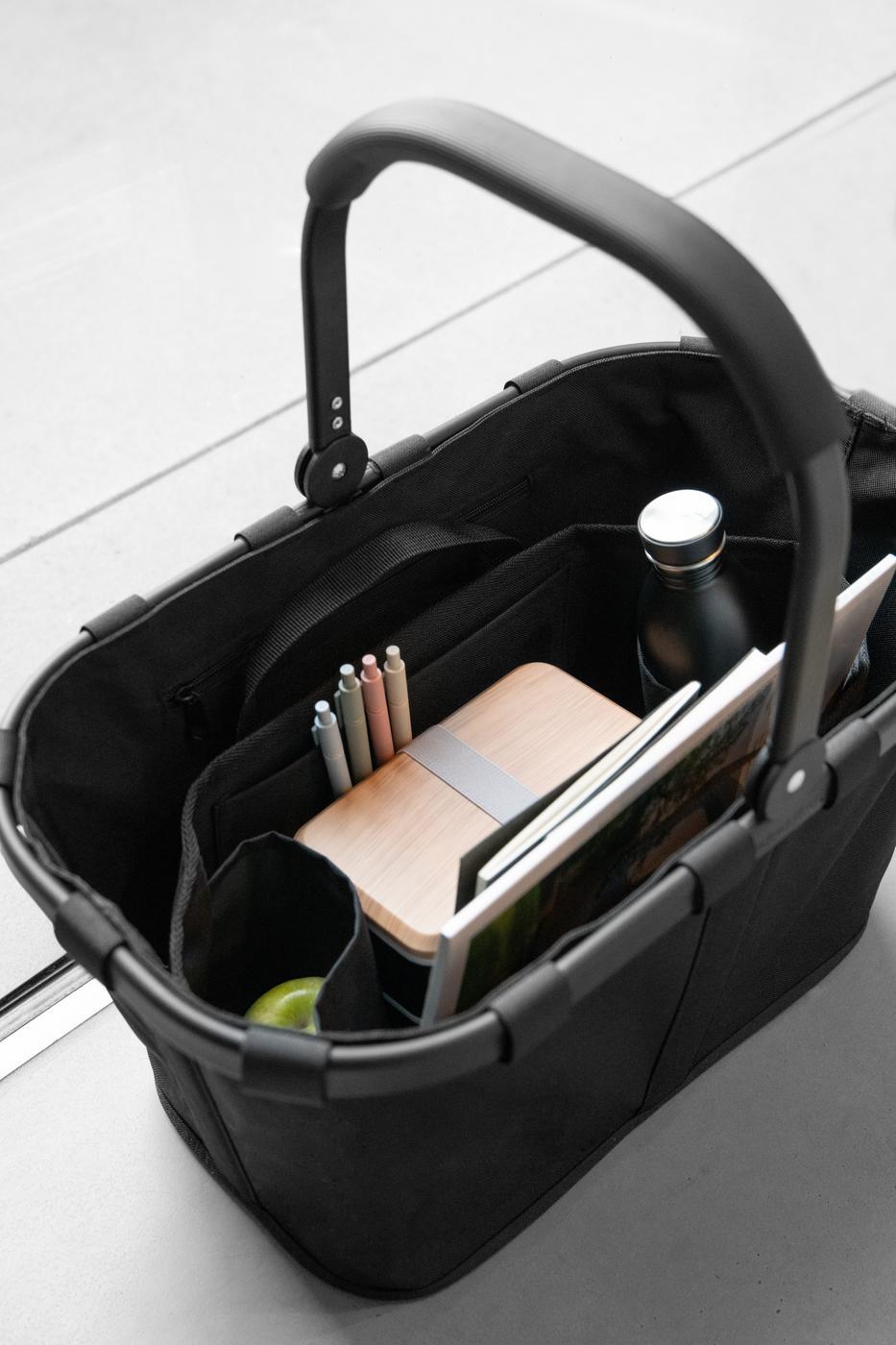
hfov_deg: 26.0
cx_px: 448
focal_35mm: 52
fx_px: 1942
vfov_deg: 38.2
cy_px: 672
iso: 3200
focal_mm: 52
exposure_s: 1/200
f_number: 5
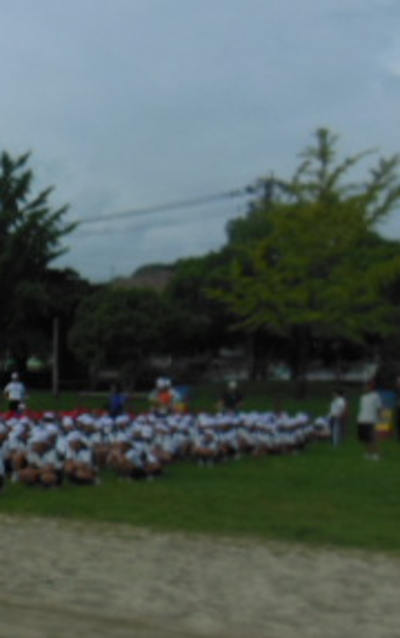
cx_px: -167
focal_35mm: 59
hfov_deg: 19.7
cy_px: 433
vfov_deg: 34.2
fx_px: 1027
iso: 125
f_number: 3.5
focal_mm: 4.5
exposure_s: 1/2000
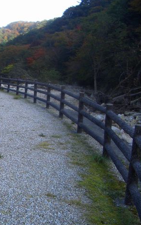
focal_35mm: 50
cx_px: -6
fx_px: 307
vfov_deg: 40.3
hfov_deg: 24.4
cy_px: 112
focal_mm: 5.8
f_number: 2.6
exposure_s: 1/160
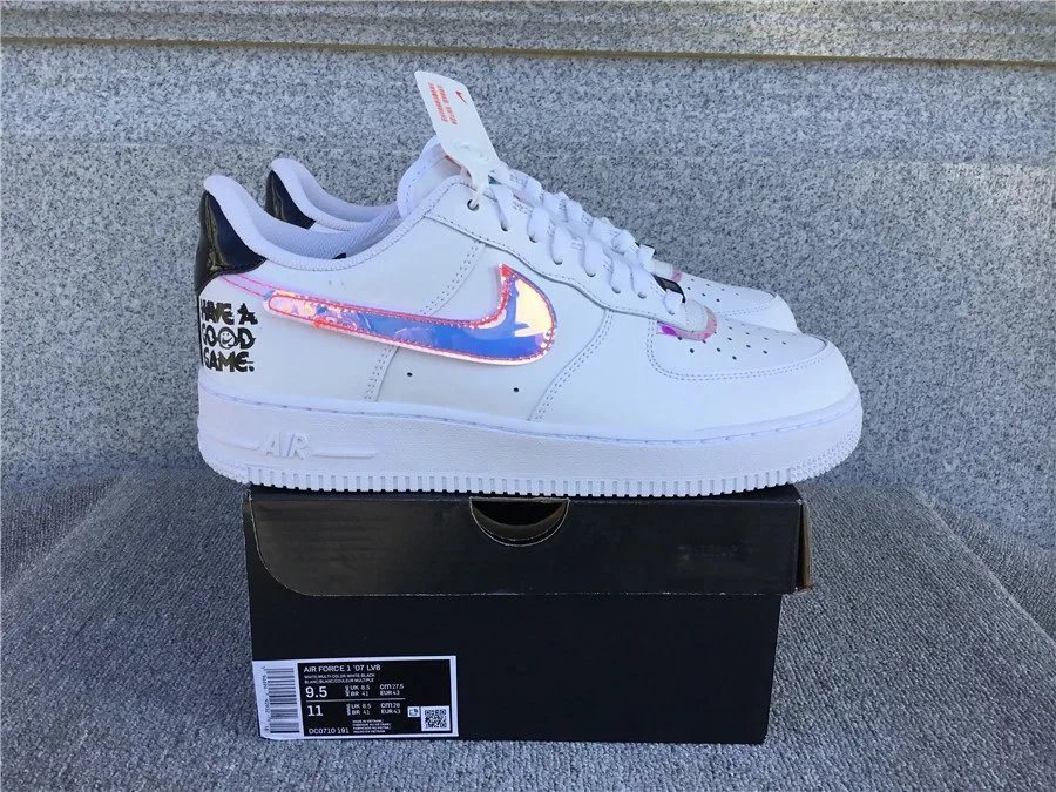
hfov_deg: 58.4
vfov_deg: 45.4
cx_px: 528
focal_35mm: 31
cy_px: 396
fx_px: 946
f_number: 2.4
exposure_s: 1/468
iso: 25
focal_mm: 3.3
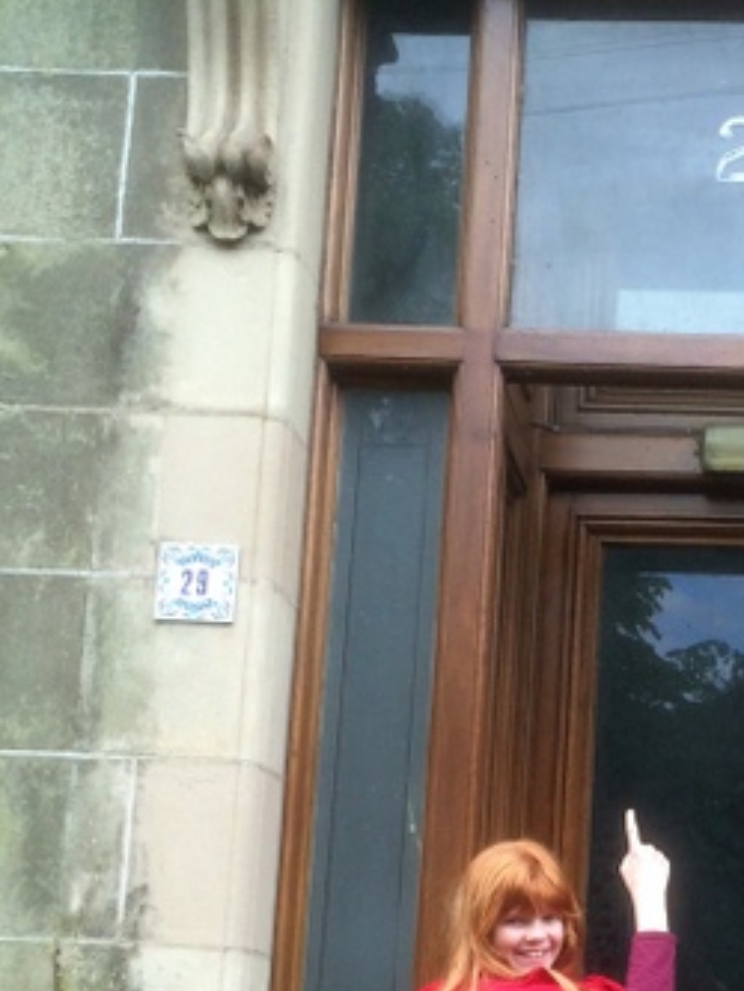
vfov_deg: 26.5
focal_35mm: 72
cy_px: 798
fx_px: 2062
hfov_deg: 20.0
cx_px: 682
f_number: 2.2
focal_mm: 4.12
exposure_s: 1/120
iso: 64
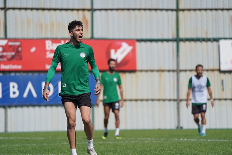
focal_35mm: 424
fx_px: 2734
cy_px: 81
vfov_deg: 3.2
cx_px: 117
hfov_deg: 4.9
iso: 100
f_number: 5.6
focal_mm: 400
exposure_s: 1/800
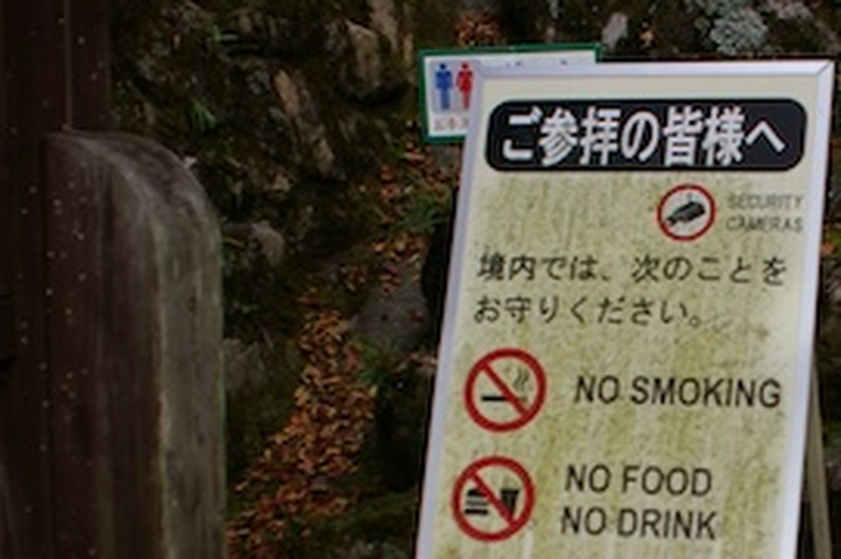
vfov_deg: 14.5
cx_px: 704
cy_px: 514
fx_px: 2170
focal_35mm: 93
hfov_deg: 21.6
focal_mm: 28
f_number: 4
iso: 400
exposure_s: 1/350
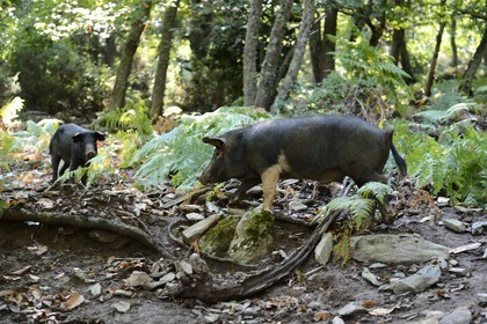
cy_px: 162
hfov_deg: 28.8
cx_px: 244
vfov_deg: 19.5
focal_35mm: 70
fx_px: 947
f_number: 3.2
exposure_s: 1/200
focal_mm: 70
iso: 500
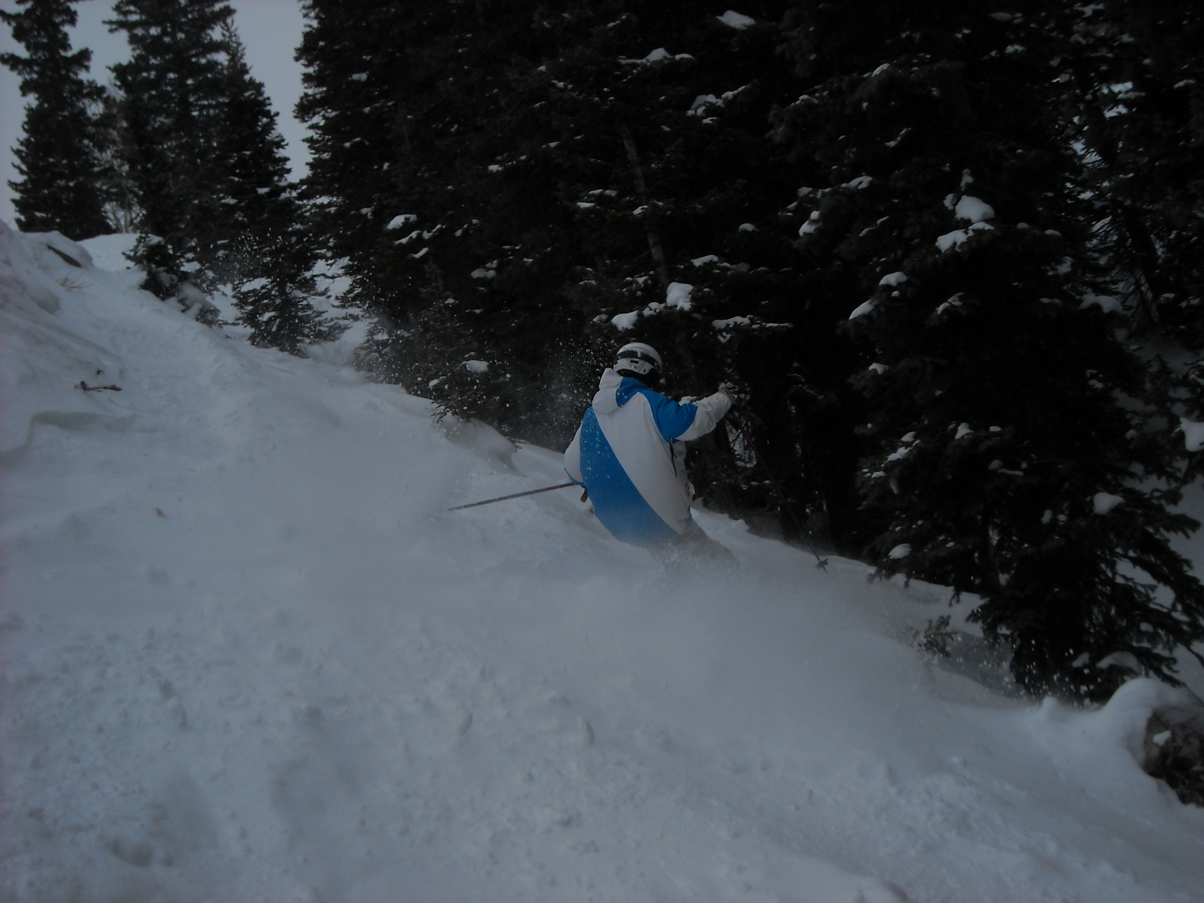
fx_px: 1878
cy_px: 452
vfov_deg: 27.0
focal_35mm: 54
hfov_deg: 35.5
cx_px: 602
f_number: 6.6
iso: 64
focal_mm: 8.85
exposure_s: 1/296
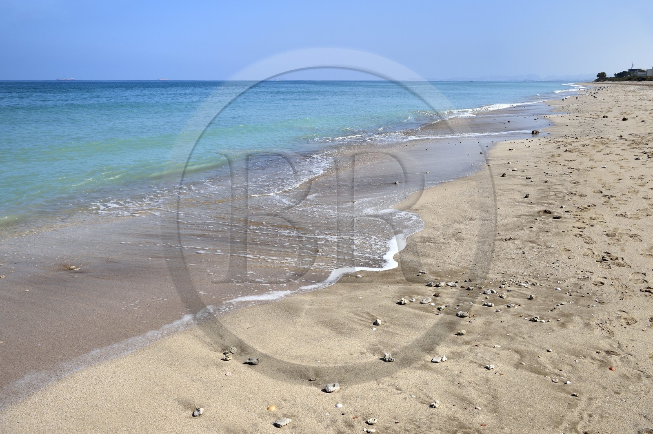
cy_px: 217
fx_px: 562
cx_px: 326
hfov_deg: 60.3
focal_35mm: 31
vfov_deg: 42.3
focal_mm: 31
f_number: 9
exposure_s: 1/640
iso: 200
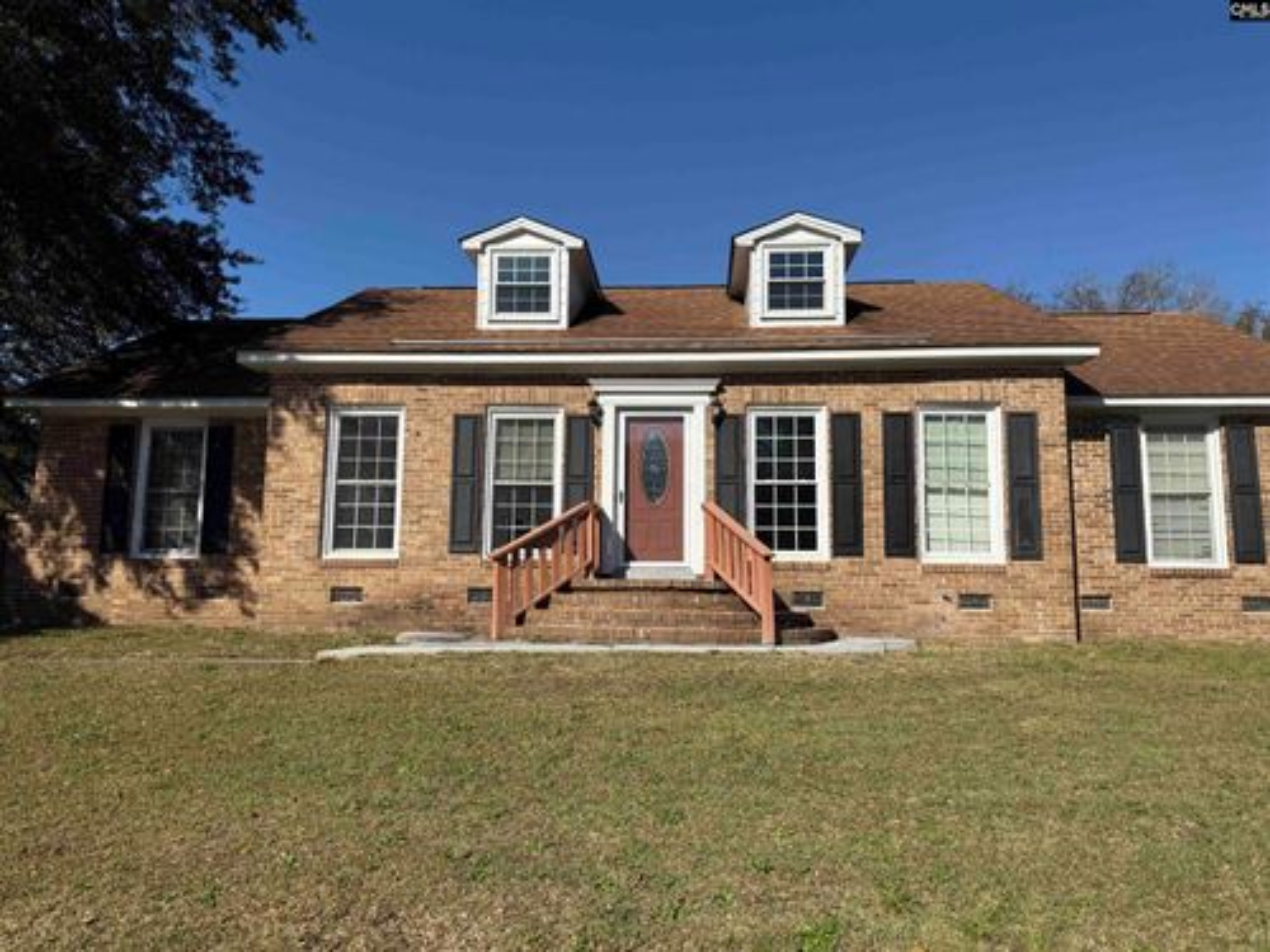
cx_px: 635
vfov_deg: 56.8
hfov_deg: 71.6
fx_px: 881
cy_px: 476
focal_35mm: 24
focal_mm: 6.76
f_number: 1.78
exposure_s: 1/6173
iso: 80
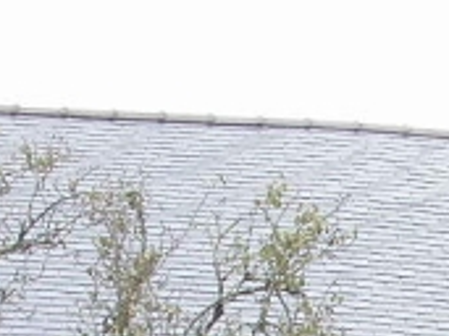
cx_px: 536
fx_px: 1970
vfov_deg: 9.3
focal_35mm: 152
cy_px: 627
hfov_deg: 12.7
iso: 100
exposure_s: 1/112
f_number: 4.2
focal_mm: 7.85
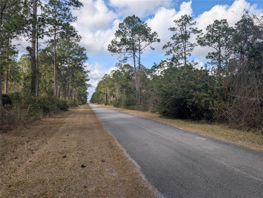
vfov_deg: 56.9
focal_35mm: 24
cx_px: 132
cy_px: 99
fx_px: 183
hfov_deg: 71.5
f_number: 1.68
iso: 22
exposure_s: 1/974
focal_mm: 6.9
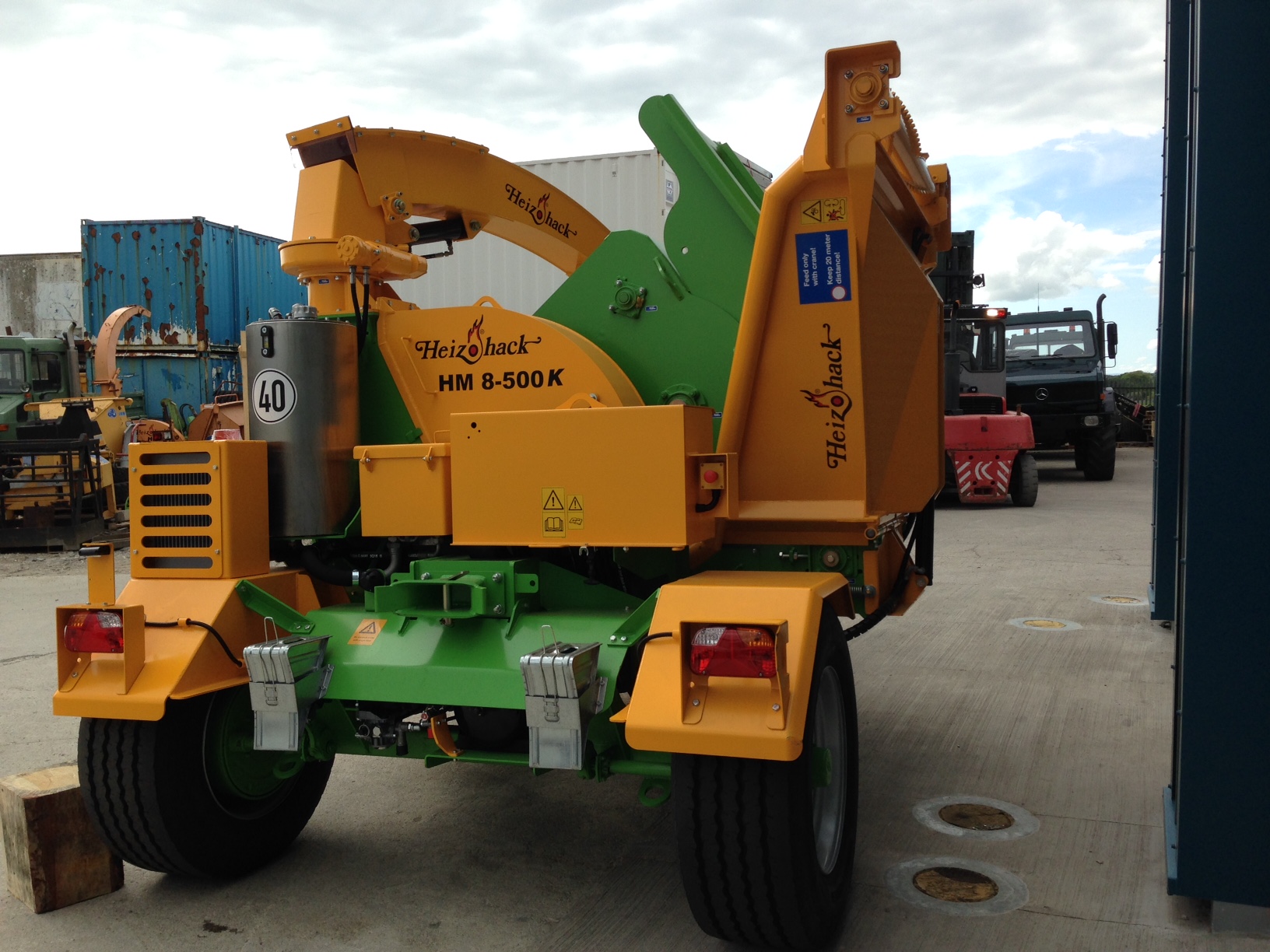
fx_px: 1211
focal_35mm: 33
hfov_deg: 55.4
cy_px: 476
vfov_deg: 42.9
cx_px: 635
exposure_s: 1/903
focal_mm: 4.12
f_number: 2.4
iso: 50
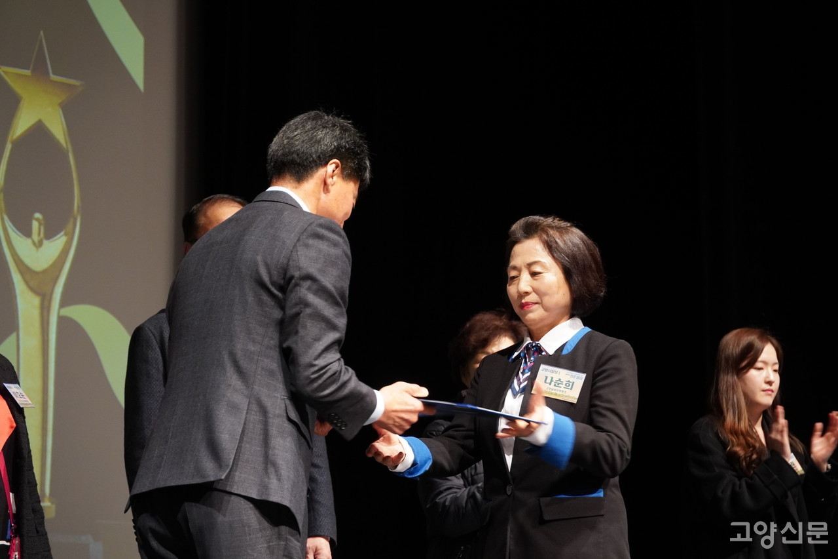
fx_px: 3491
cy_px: 280
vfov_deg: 9.1
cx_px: 419
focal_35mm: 150
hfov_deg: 13.7
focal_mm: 100
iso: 1600
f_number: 5.6
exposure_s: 1/50
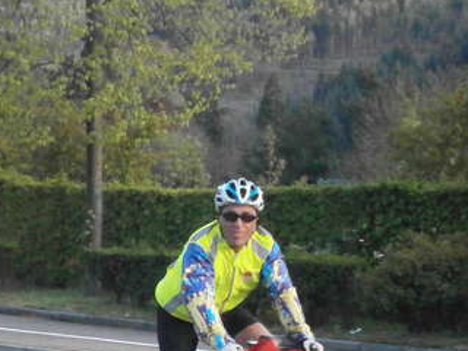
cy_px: 313
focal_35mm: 163
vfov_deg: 9.1
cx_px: 159
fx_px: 2204
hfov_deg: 12.1
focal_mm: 15.4
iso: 1250
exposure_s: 1/500
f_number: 4.9
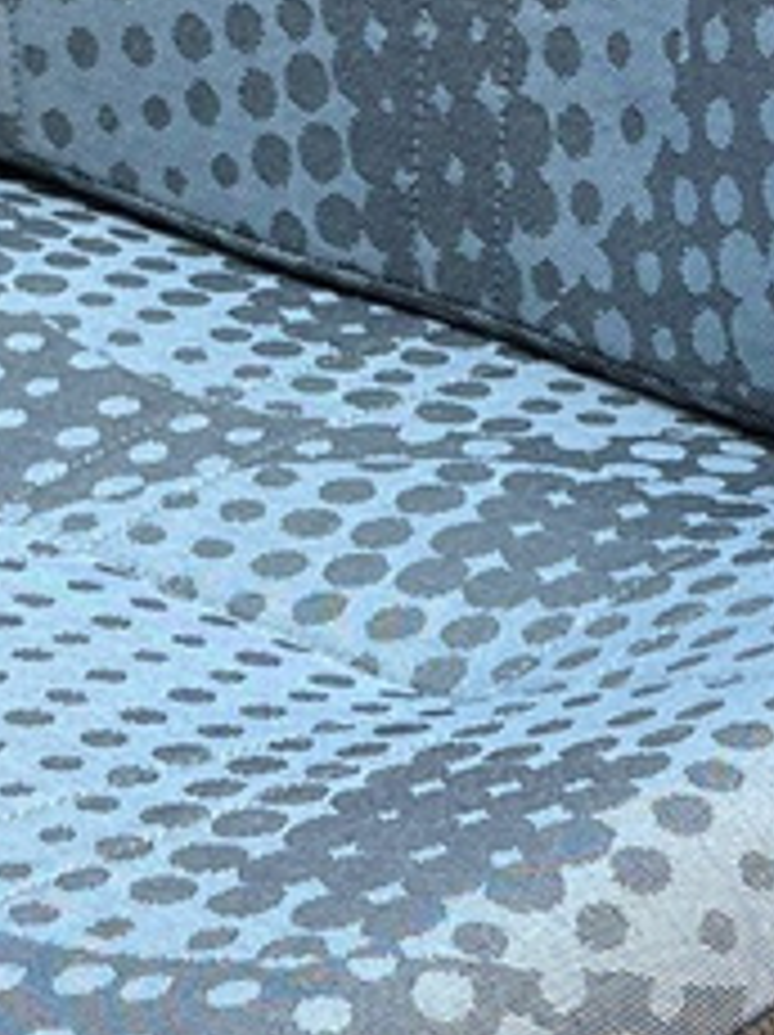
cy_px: -122
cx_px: 374
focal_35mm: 181
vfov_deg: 10.8
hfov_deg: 8.2
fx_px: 5406
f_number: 1.6
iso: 40
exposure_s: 1/155
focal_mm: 5.1
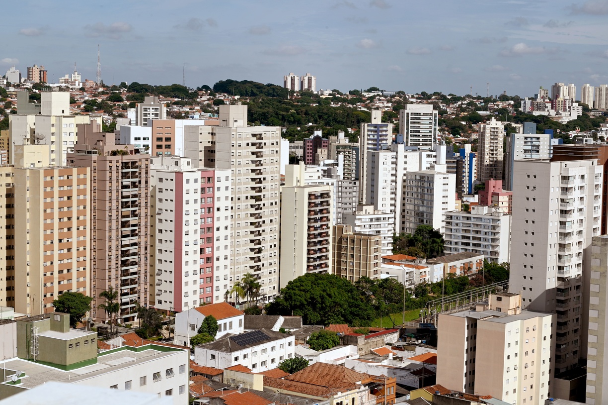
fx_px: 1181
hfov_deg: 28.9
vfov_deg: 19.4
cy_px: 202
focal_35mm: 70
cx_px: 304
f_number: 14
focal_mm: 70
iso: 200
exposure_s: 1/400
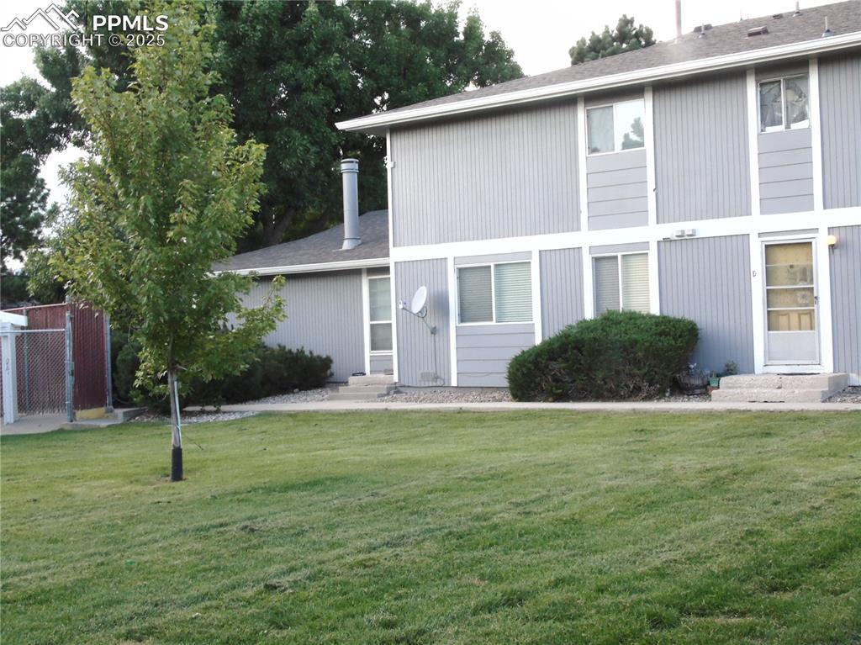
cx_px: 430
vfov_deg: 31.5
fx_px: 1144
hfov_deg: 41.3
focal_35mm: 46
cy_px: 322
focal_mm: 8.2
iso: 200
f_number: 4.1
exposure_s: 1/30
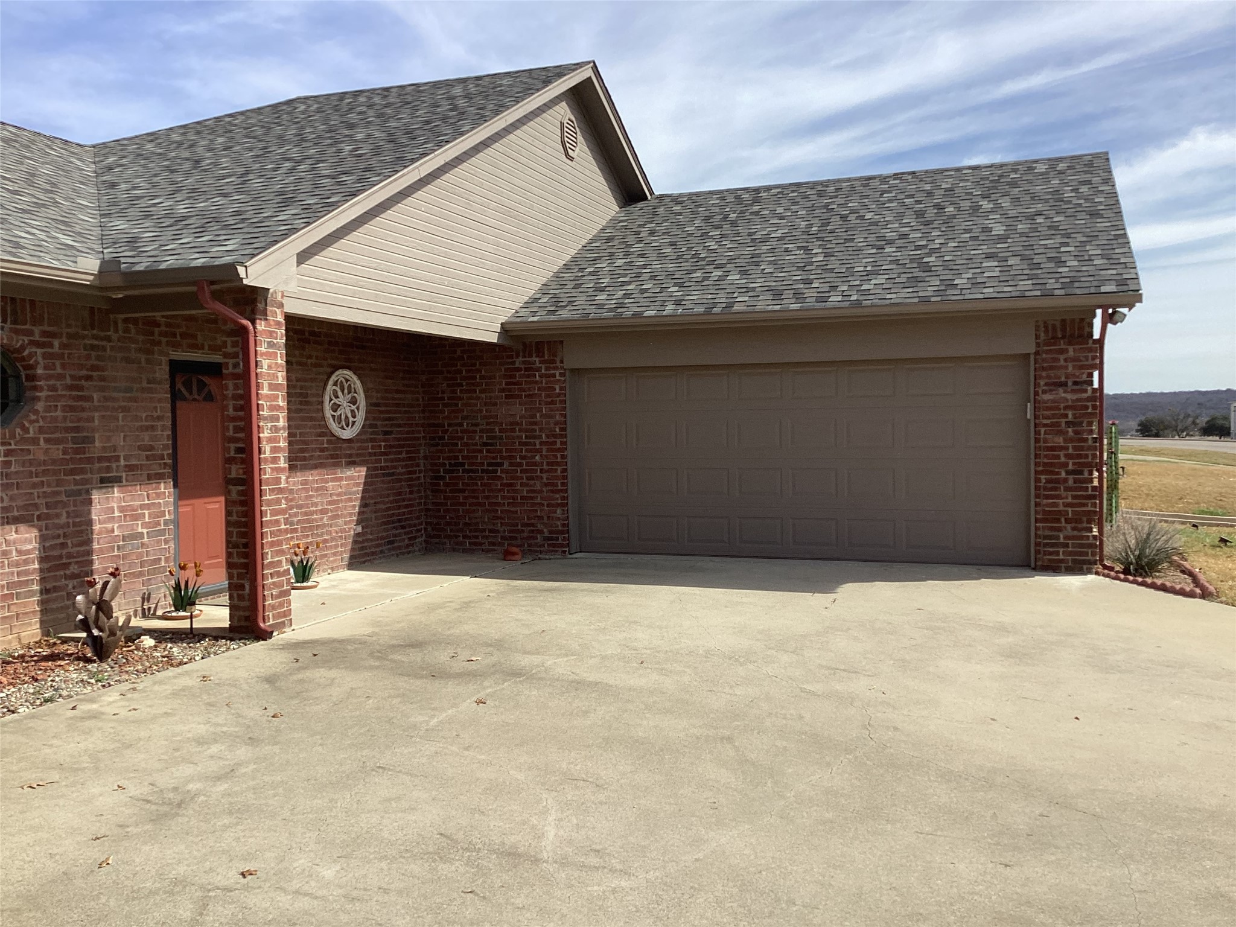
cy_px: 464
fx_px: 1107
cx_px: 618
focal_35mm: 31
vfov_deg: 45.4
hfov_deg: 58.4
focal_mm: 3.3
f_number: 2.4
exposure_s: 1/1508
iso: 25
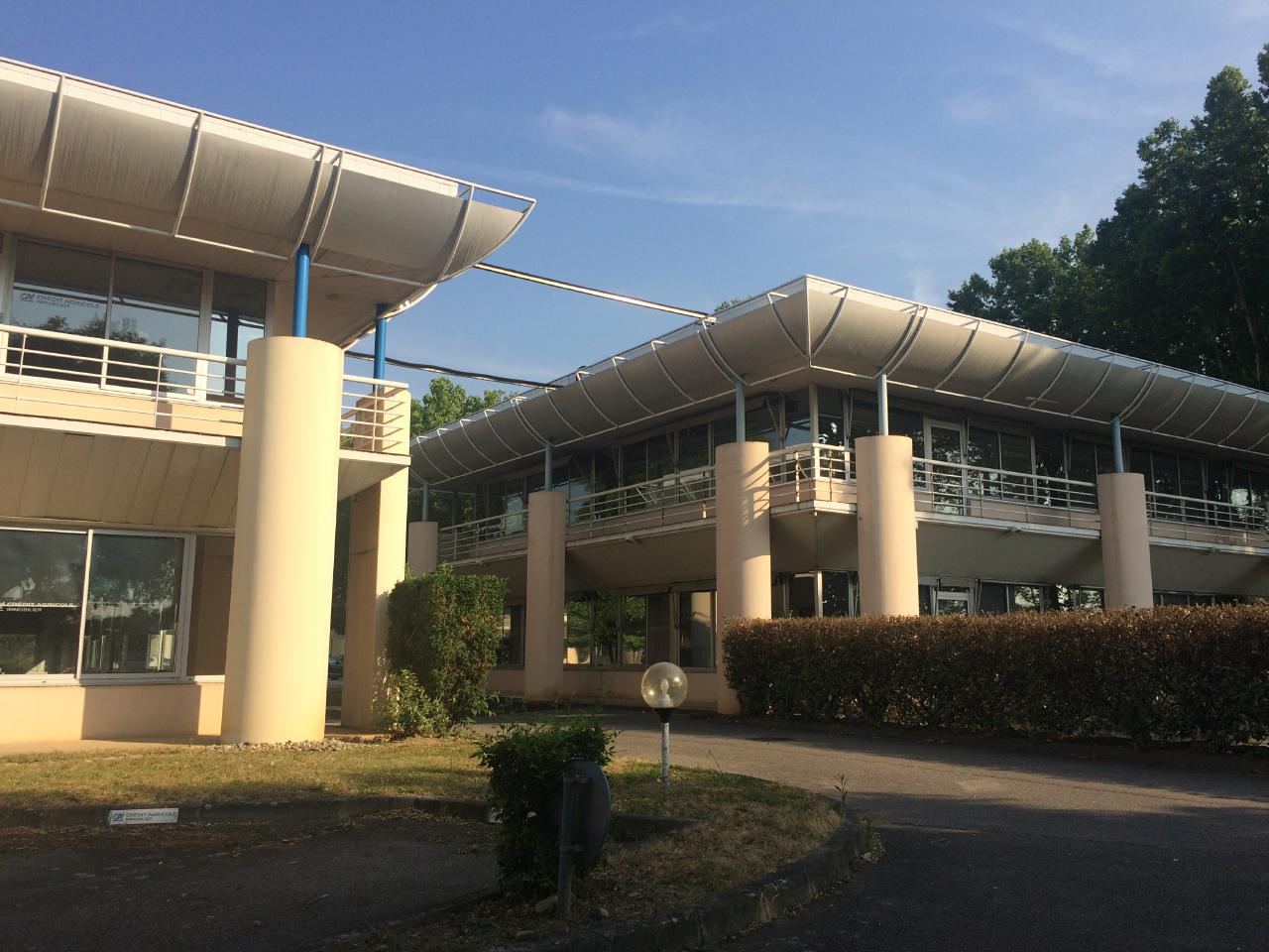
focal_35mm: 29
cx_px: 634
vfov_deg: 48.2
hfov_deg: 61.7
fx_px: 1063
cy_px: 476
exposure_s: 1/1866
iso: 32
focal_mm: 4.15
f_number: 2.2
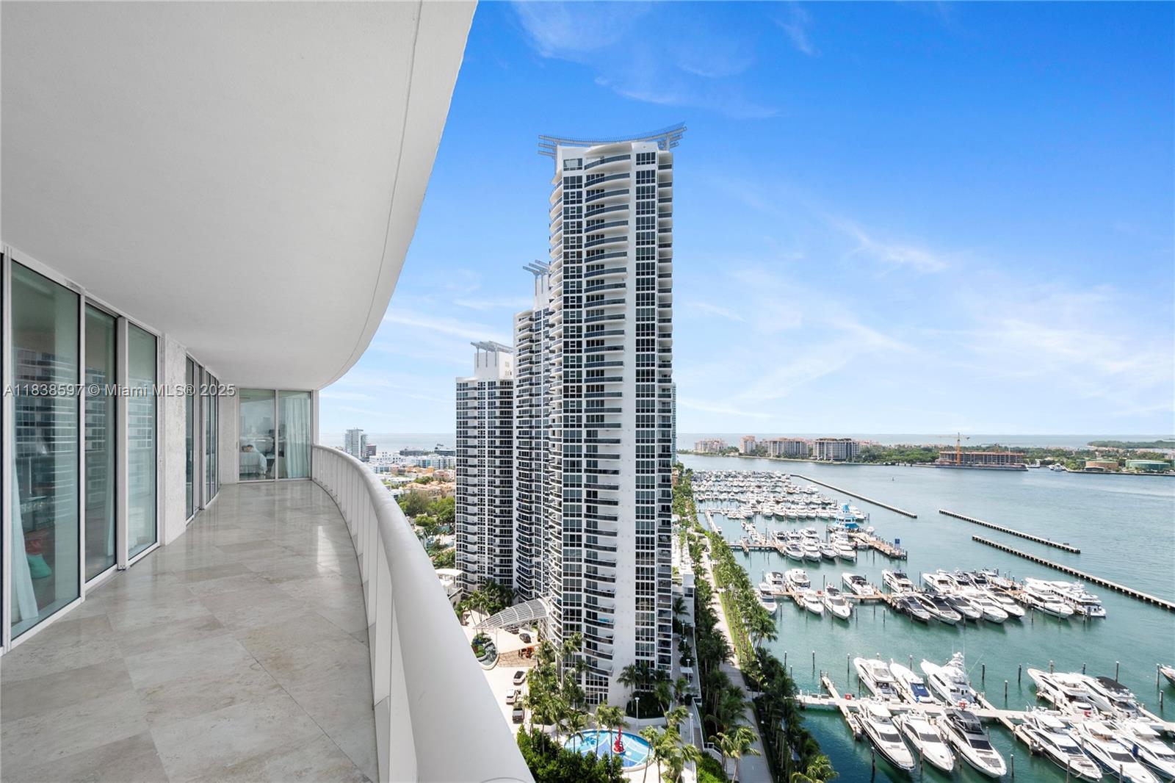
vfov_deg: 77.3
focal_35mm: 15
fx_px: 489
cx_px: 588
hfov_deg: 100.4
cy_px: 392
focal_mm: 10
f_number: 9
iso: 250
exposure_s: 1/320
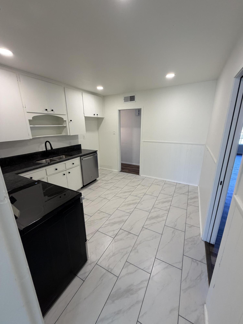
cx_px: 122
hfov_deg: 85.7
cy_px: 162
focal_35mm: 14
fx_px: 131
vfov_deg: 102.1
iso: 160
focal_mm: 2.22
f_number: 2.2
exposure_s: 1/121
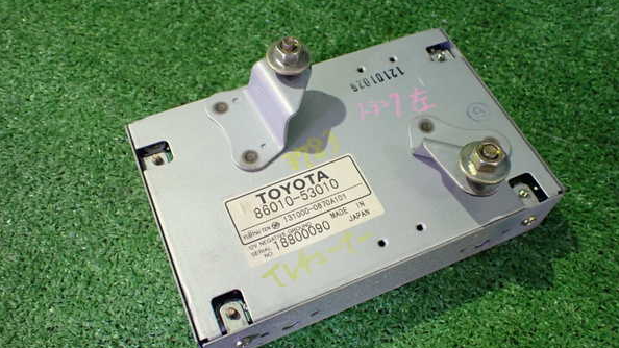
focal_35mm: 33
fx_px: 542
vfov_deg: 35.6
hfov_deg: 59.5
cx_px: 311
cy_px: 188
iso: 800
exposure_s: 1/40
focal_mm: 5.4
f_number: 2.3
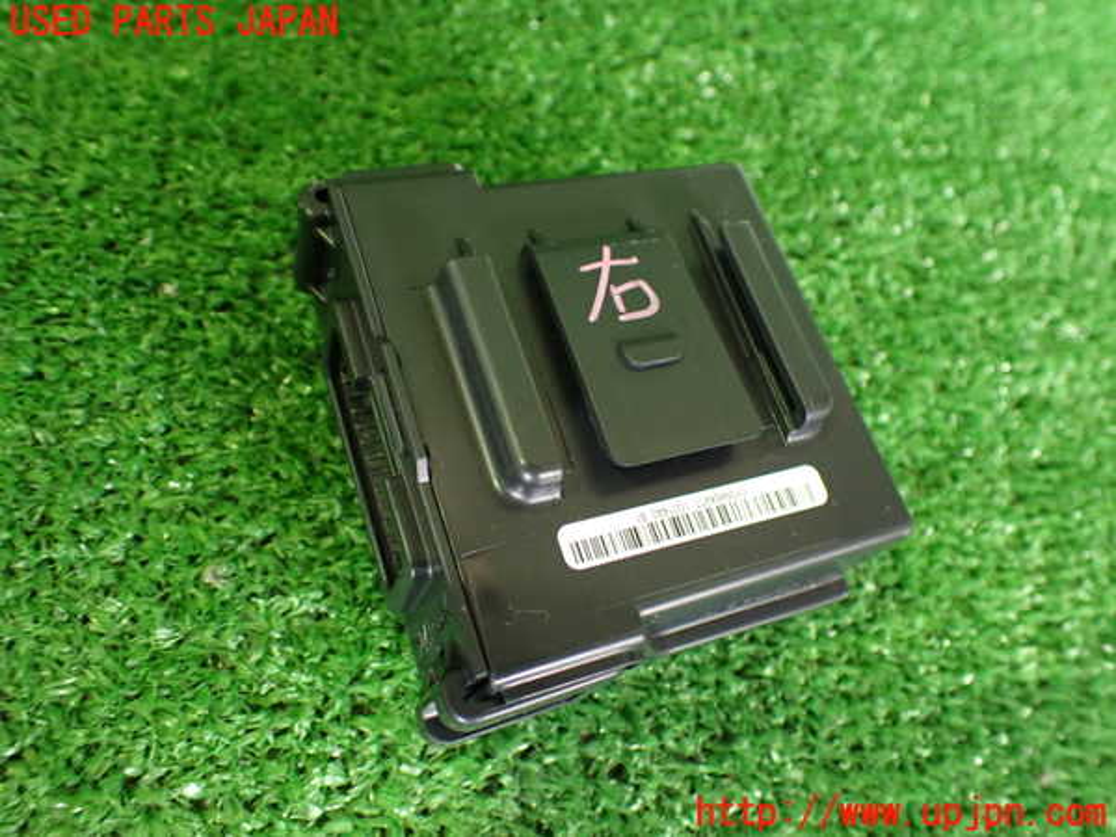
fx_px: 967
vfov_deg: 46.8
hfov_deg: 60.0
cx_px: 558
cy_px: 418
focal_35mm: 30
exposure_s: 1/40
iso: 800
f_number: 2.3
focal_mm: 5.4
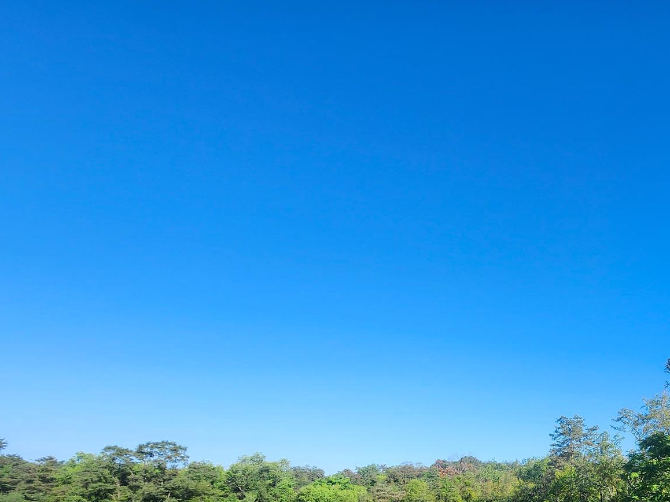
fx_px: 445
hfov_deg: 68.5
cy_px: 430
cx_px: 512
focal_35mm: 23
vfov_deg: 53.2
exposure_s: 1/864
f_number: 2.2
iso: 40
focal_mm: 1.74
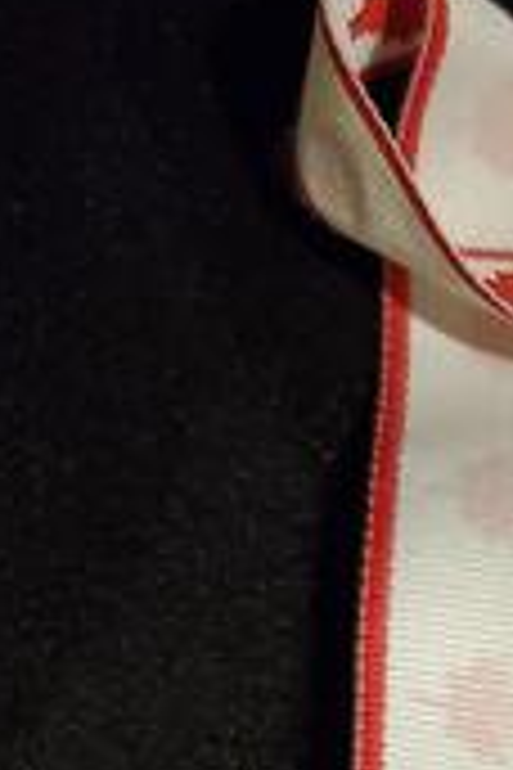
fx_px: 2095
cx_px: 988
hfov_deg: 12.5
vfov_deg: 19.4
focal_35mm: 98
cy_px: 973
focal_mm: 4.3
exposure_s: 1/40
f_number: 1.5
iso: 800
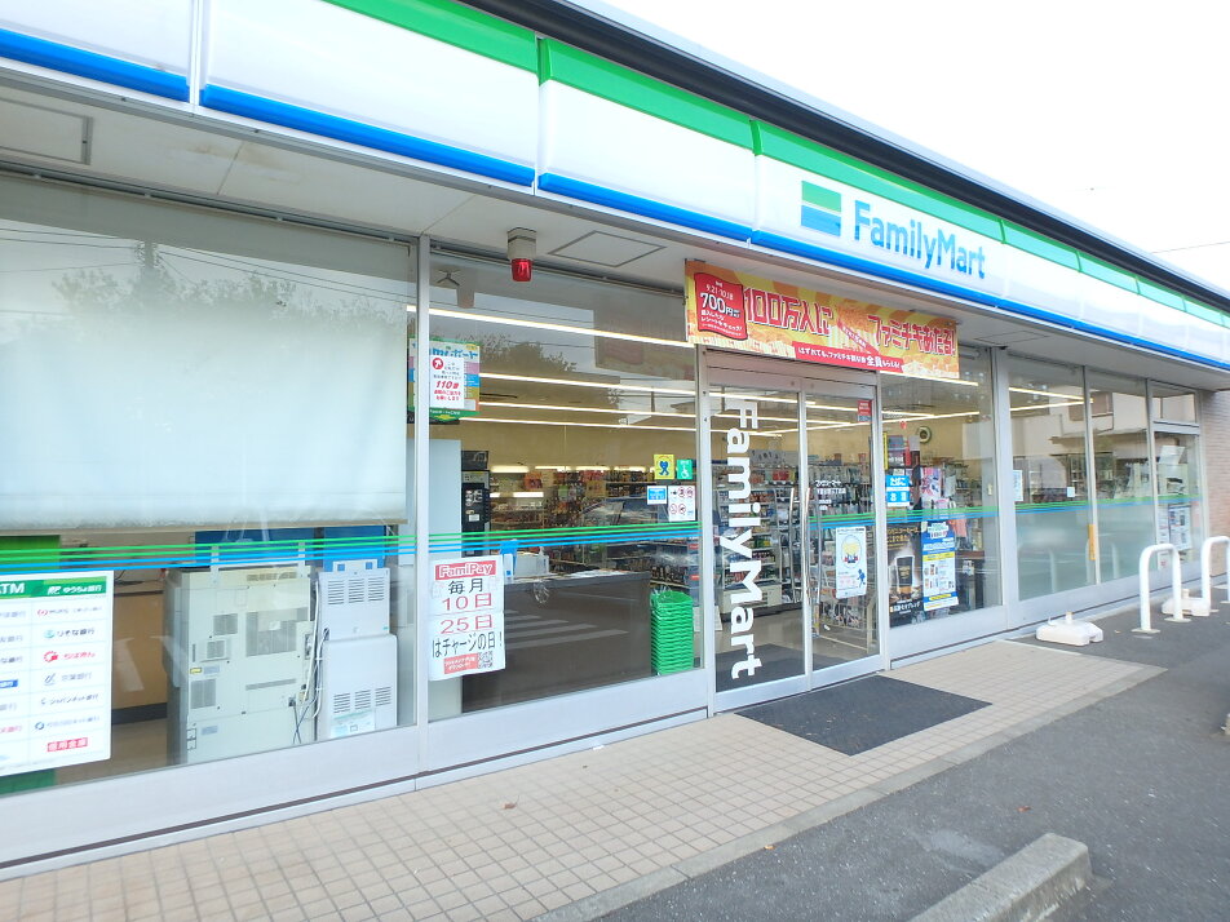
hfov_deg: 79.0
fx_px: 746
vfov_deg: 63.4
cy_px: 461
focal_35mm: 21
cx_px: 615
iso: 125
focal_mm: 3.7
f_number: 3.5
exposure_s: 1/100
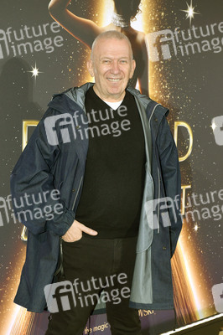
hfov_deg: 19.4
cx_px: 112
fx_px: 651
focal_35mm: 70
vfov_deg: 28.9
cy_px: 168
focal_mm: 70
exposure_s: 1/250
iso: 1250
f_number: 6.3
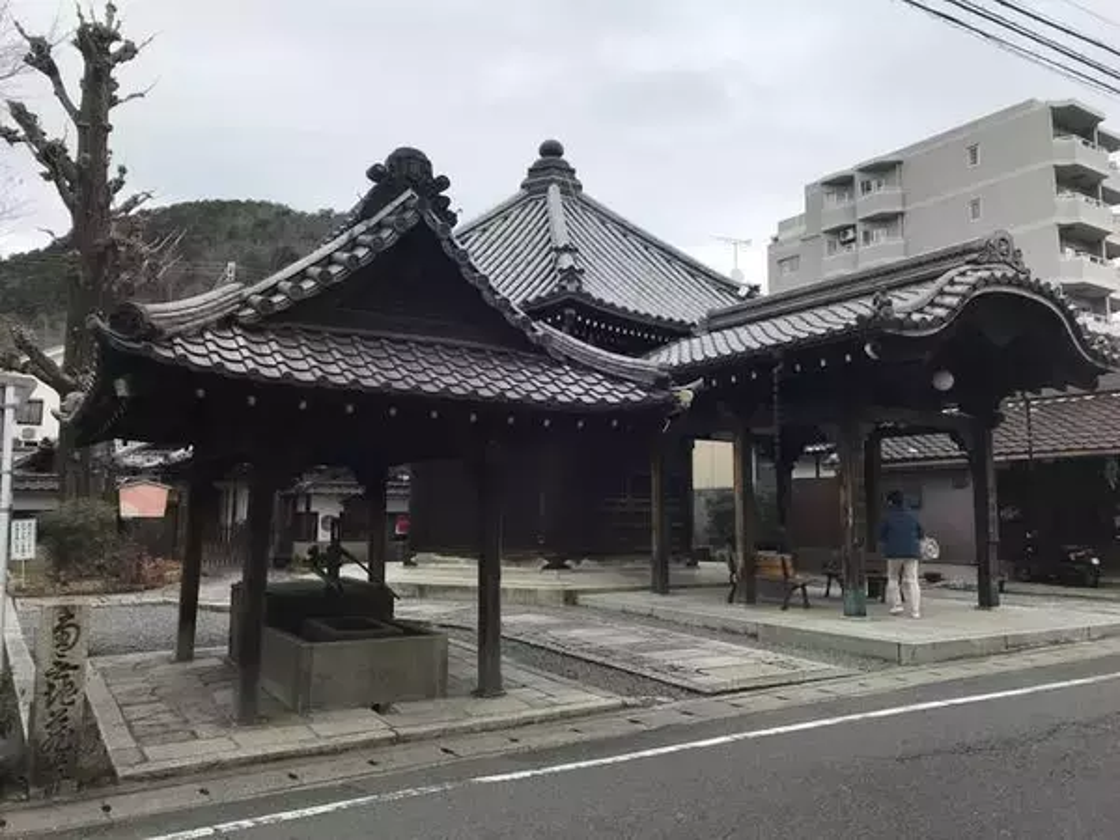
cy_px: 420
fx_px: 906
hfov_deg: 63.4
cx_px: 560
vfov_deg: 49.7
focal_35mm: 28
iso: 20
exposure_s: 1/870
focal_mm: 3.99
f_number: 1.8
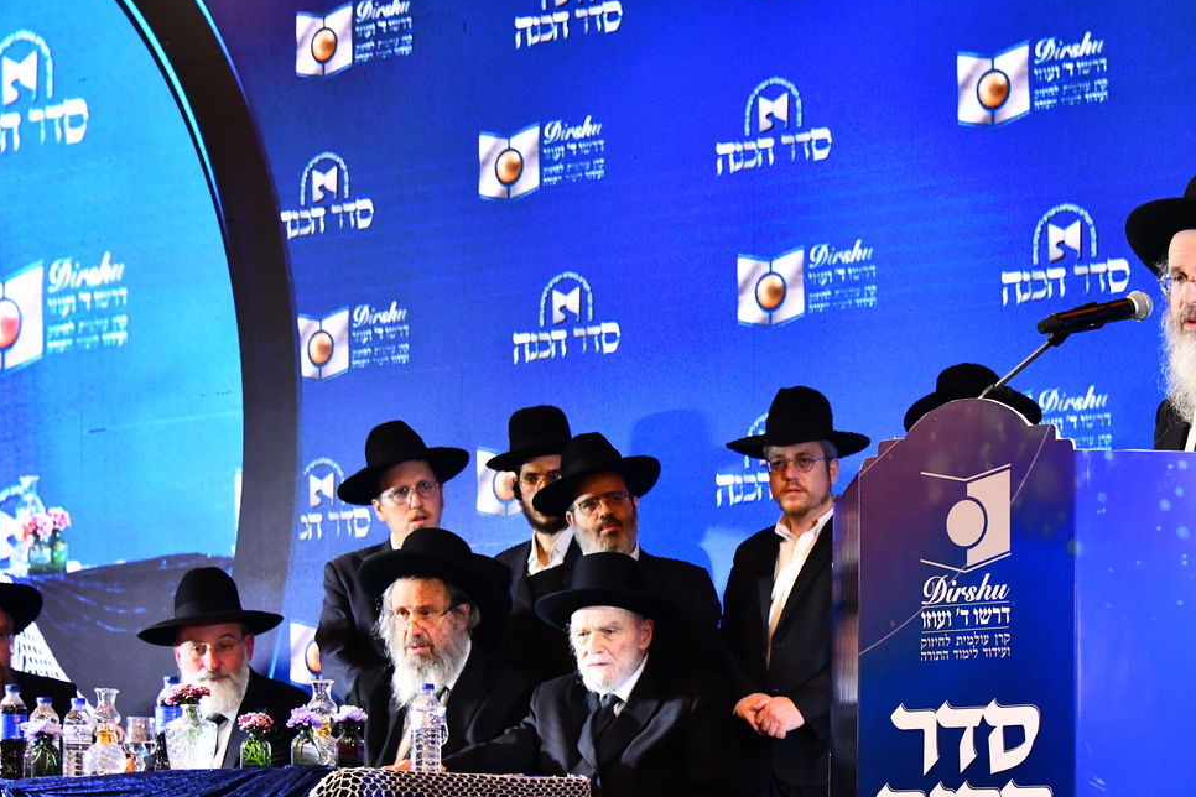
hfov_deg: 18.1
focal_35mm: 113
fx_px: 3754
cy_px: 524
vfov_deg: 12.1
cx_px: 775
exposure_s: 1/200
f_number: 5.6
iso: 2000
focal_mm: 78
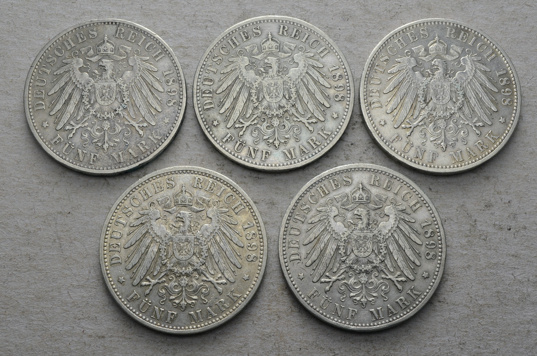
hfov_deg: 36.9
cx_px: 268
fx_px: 804
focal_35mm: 54
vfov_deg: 25.0
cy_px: 178
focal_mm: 36
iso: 400
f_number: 14
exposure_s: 1/250
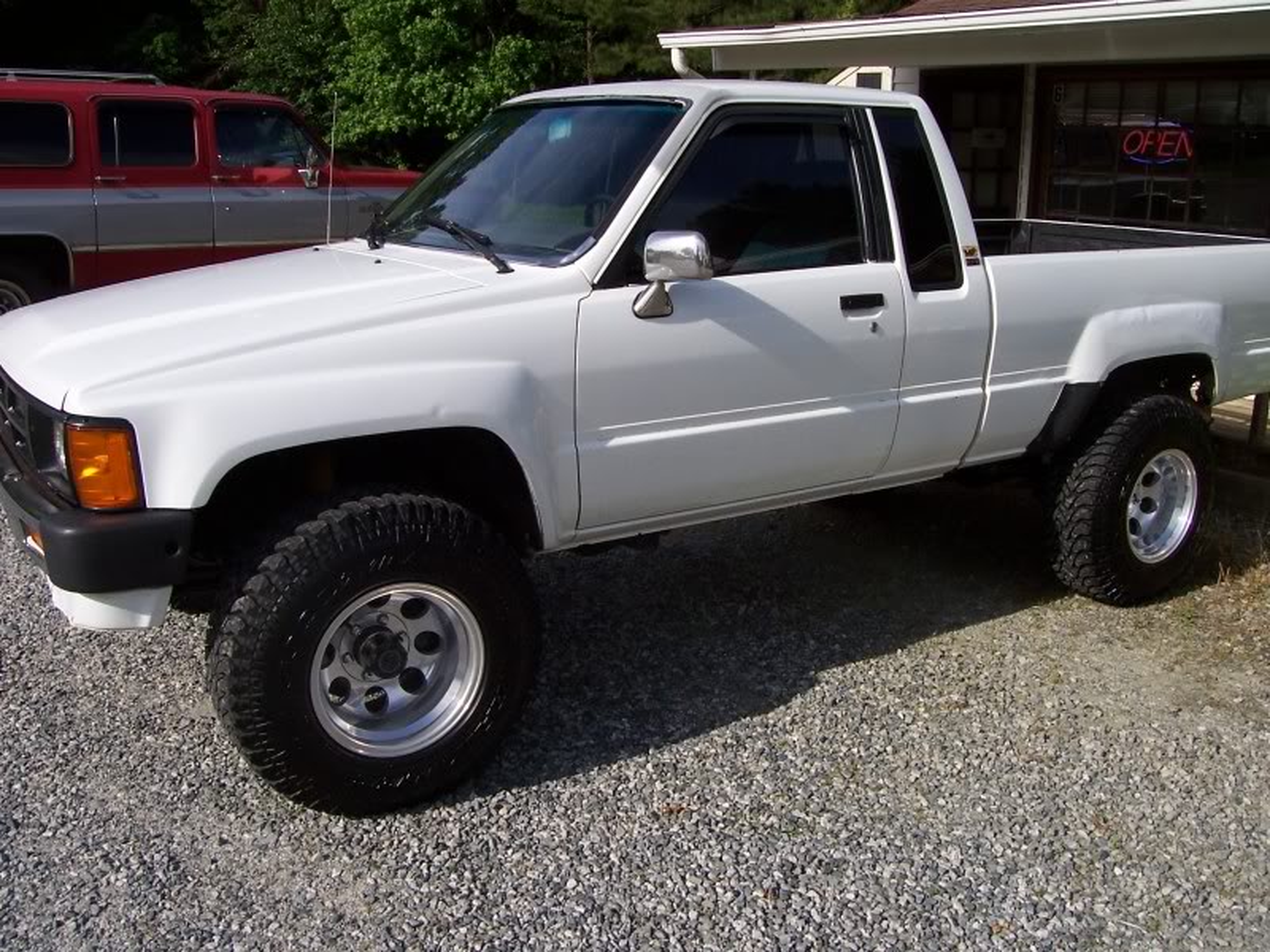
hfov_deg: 54.0
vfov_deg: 41.8
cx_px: 635
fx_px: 1247
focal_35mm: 34
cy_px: 476
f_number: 5.6
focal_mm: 5.6
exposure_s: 1/750
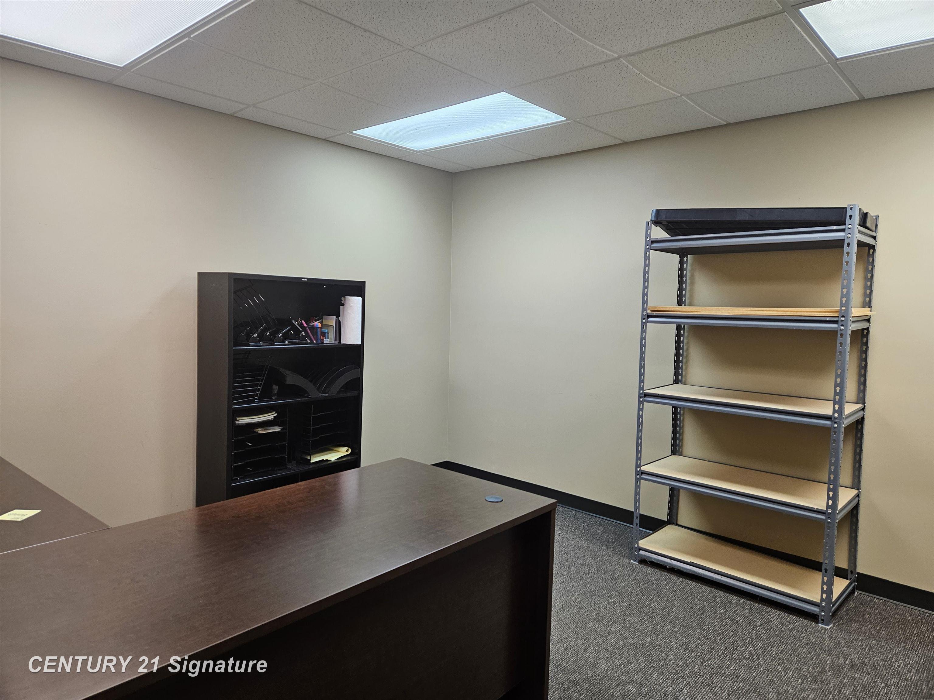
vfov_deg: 58.9
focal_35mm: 23
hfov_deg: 73.9
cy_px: 350
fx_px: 621
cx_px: 467
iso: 160
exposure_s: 1/120
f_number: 1.8
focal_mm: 5.4
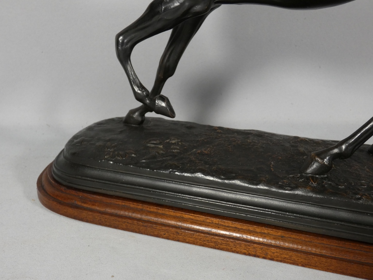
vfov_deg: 35.1
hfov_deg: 45.8
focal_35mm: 41
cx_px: 186
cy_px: 140
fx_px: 442
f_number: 3.6
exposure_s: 1/80
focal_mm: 7.3
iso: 250
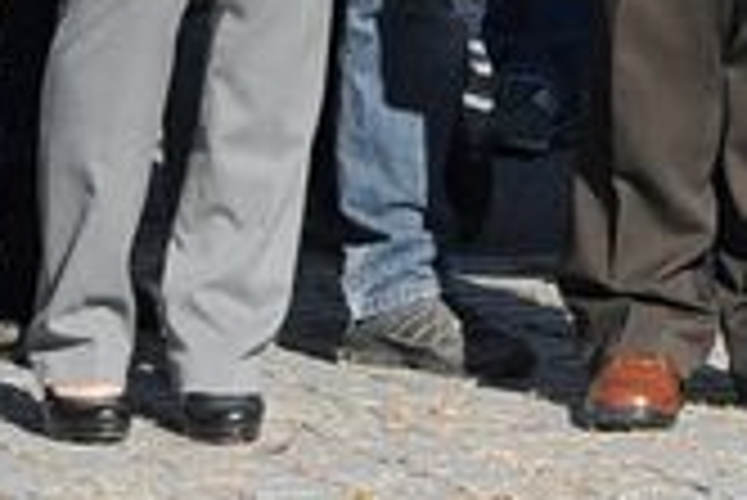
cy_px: -511
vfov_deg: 2.9
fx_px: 9865
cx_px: 1206
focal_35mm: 475
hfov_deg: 4.3
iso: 1000
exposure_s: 1/1600
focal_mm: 62
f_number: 10
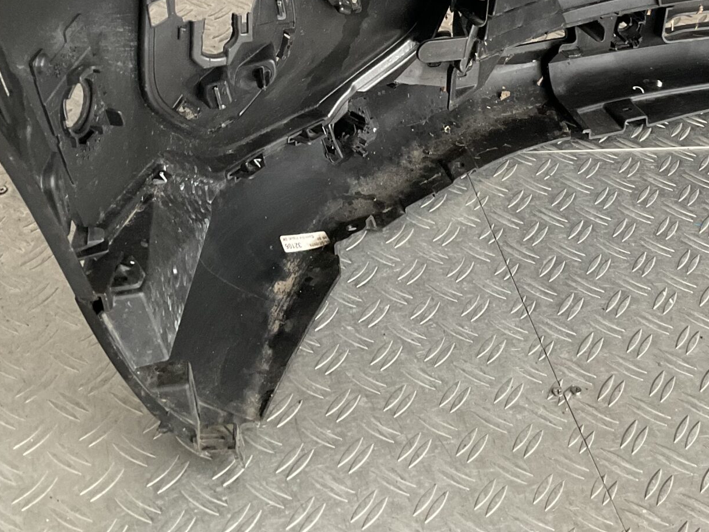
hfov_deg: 31.6
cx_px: 395
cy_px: -26
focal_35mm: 61
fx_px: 1250
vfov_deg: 22.9
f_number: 1.8
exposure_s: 1/60
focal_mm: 3
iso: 125
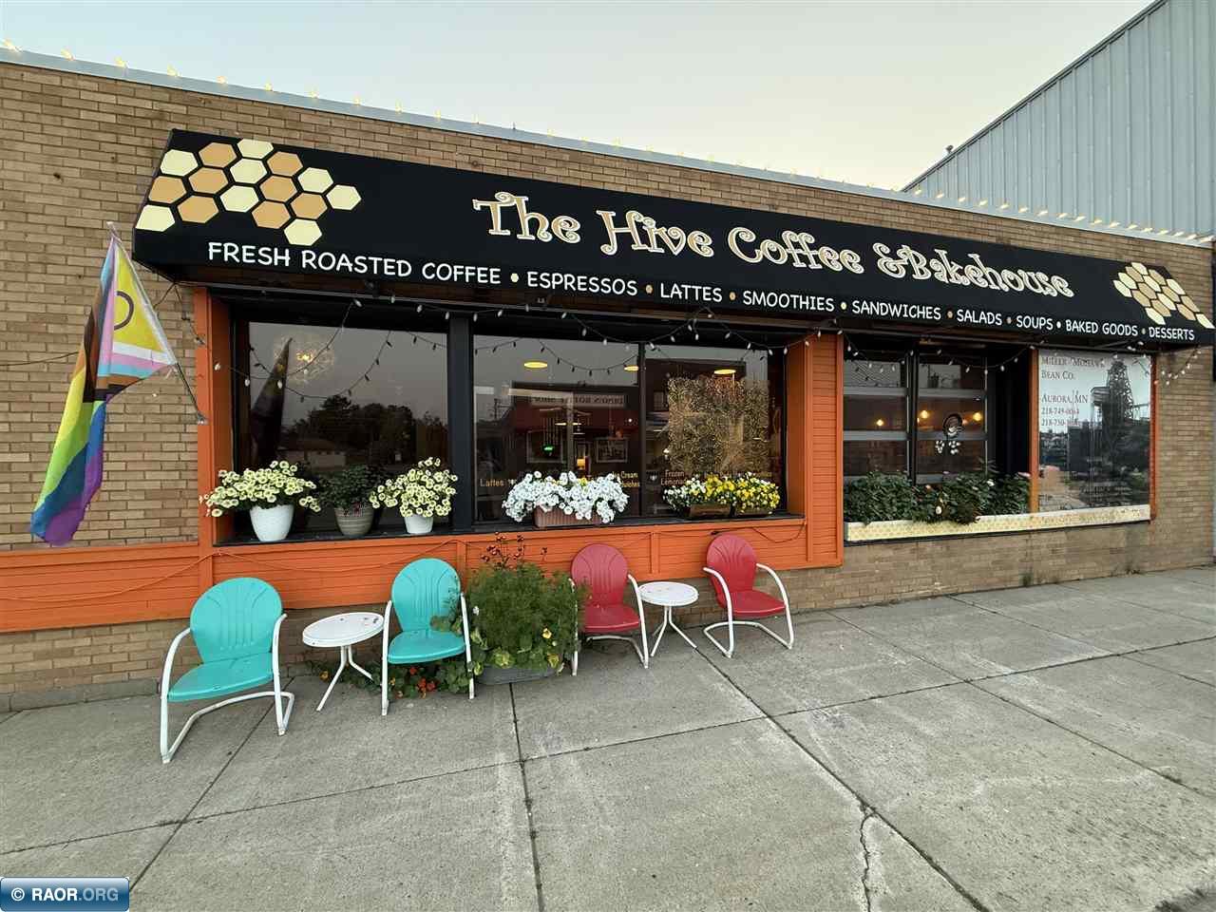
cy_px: 456
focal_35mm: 14
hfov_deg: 102.1
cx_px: 608
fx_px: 492
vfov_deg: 85.7
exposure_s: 1/120
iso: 320
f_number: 2.2
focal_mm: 2.22
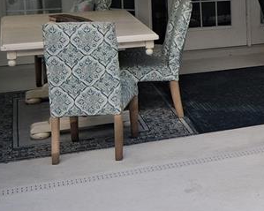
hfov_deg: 18.3
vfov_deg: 17.2
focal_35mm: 87
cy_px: -4
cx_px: 444
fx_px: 680
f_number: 1.8
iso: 25
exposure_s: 1/105
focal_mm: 3.98
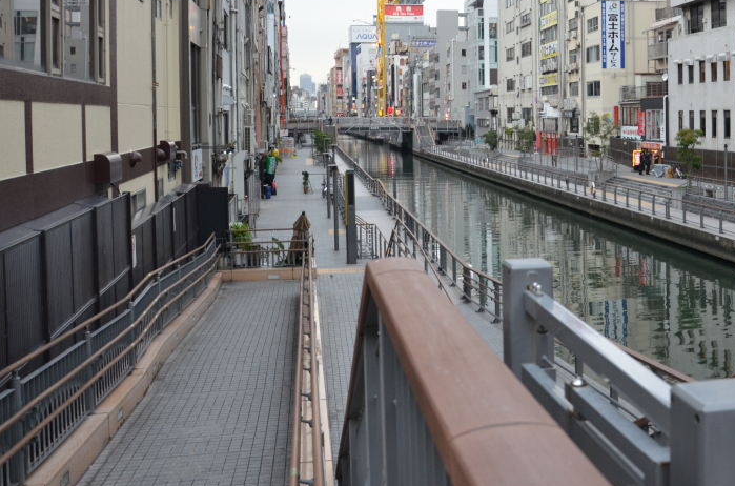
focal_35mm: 42
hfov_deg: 45.1
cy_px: 127
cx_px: 538
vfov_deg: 31.2
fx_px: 855
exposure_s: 1/80
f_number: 4.5
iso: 400
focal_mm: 18
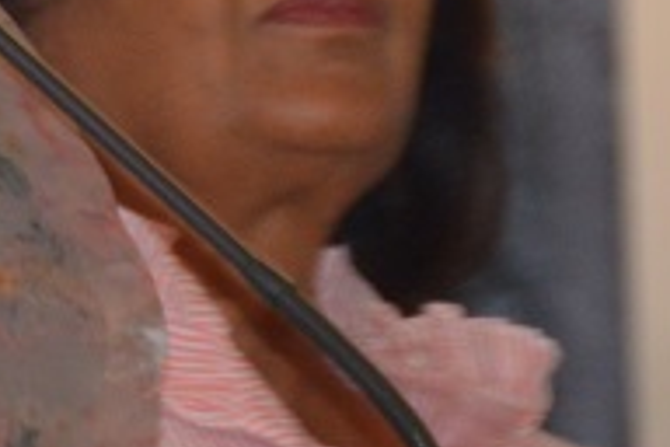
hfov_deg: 2.3
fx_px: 16991
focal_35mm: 913
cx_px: -391
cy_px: -353
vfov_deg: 1.5
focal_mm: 130
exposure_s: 1/60
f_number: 5
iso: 900
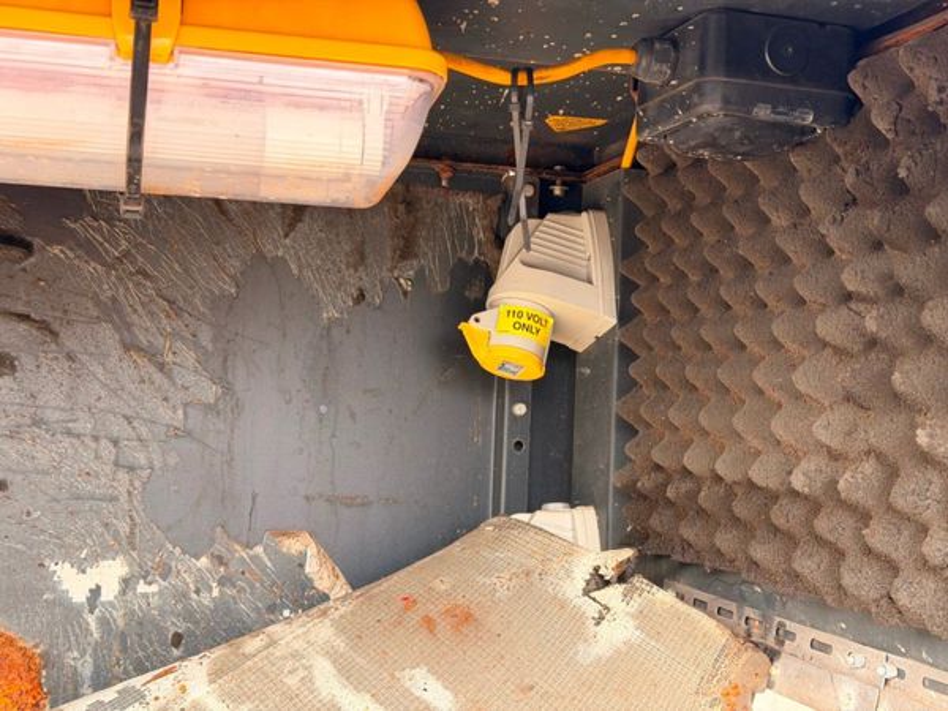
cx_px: 474
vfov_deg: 30.3
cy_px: 356
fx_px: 1315
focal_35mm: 48
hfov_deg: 39.7
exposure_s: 1/121
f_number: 1.78
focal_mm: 6.76
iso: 100
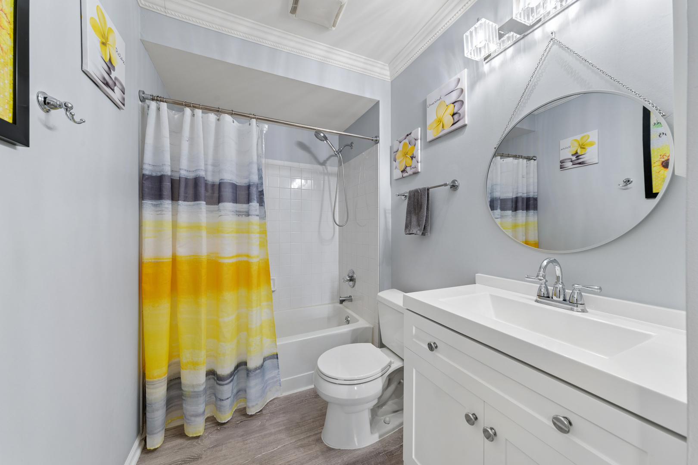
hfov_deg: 112.6
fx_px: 233
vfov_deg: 90.0
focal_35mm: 12
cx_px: 349
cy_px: 232
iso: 160
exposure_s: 1/3.33
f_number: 10
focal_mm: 12
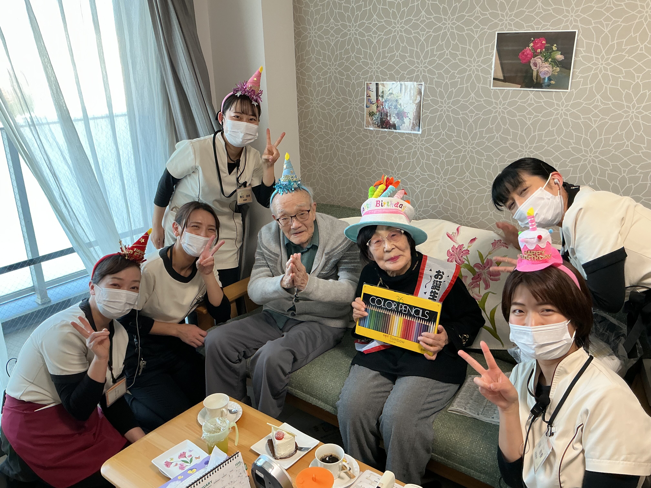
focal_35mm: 29
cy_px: 244
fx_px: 545
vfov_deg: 48.2
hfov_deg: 61.7
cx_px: 326
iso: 80
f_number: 1.8
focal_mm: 3
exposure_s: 1/60
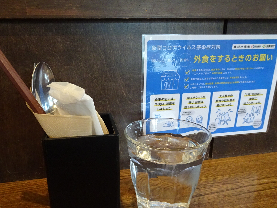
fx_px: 232
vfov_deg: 48.1
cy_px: 120
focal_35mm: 29
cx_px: 120
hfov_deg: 61.4
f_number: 3.5
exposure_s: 1/25
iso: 800
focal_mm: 4.1
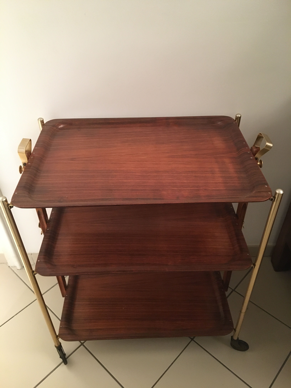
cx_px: 146
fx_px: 325
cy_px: 194
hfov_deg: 48.2
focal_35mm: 29
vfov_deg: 61.7
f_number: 2.2
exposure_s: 1/17
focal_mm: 4.15
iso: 250
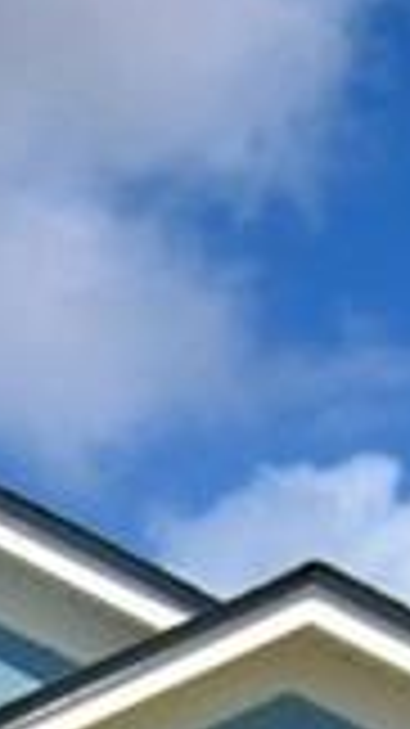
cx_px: -694
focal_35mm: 155
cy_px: 1406
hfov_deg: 7.2
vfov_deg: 12.4
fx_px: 2999
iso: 100
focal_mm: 10
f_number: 4.5
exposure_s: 1/2500
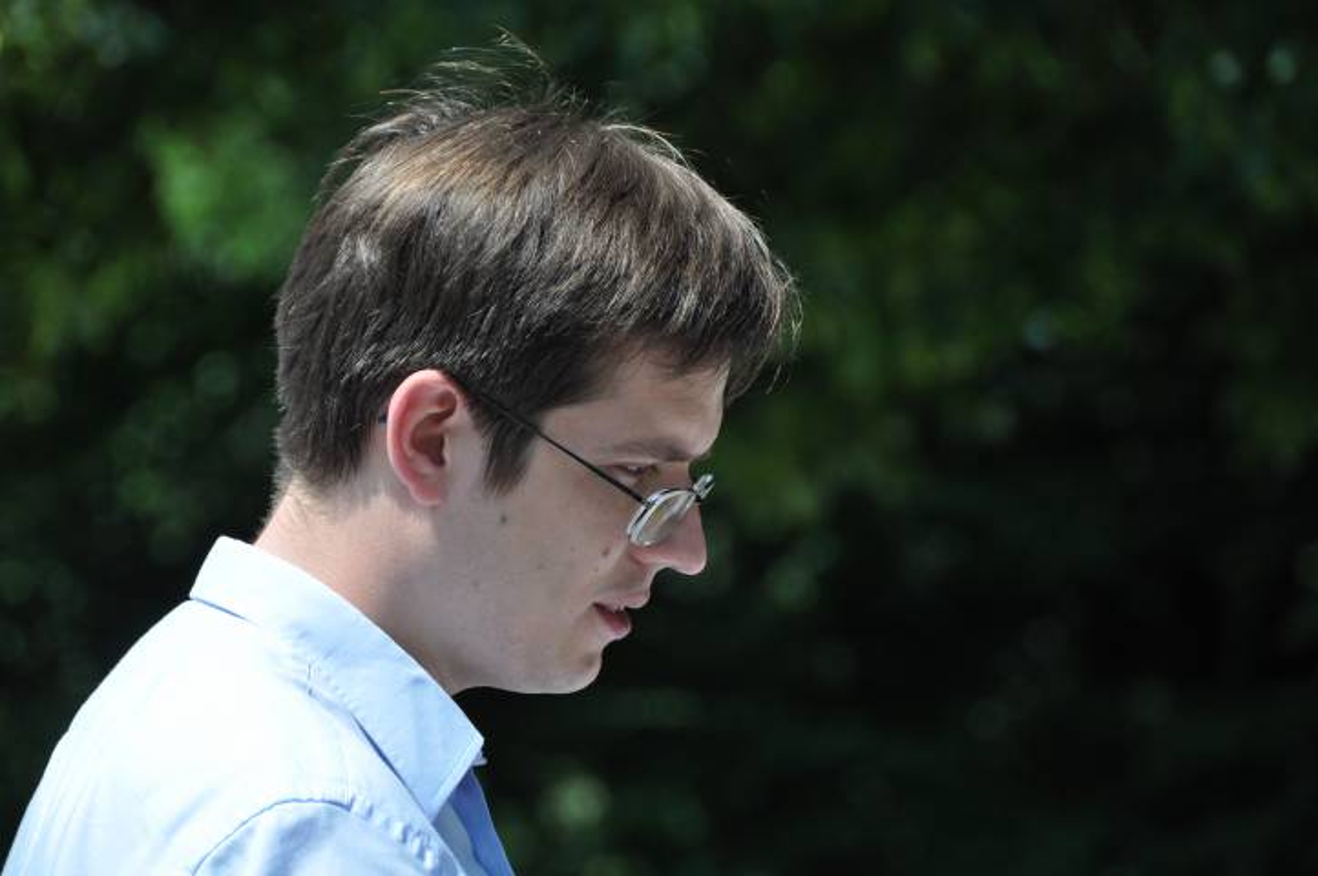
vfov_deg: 5.4
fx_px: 9327
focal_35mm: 255
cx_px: 659
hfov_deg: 8.1
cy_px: 438
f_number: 5.6
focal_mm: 170
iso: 400
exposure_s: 1/1000
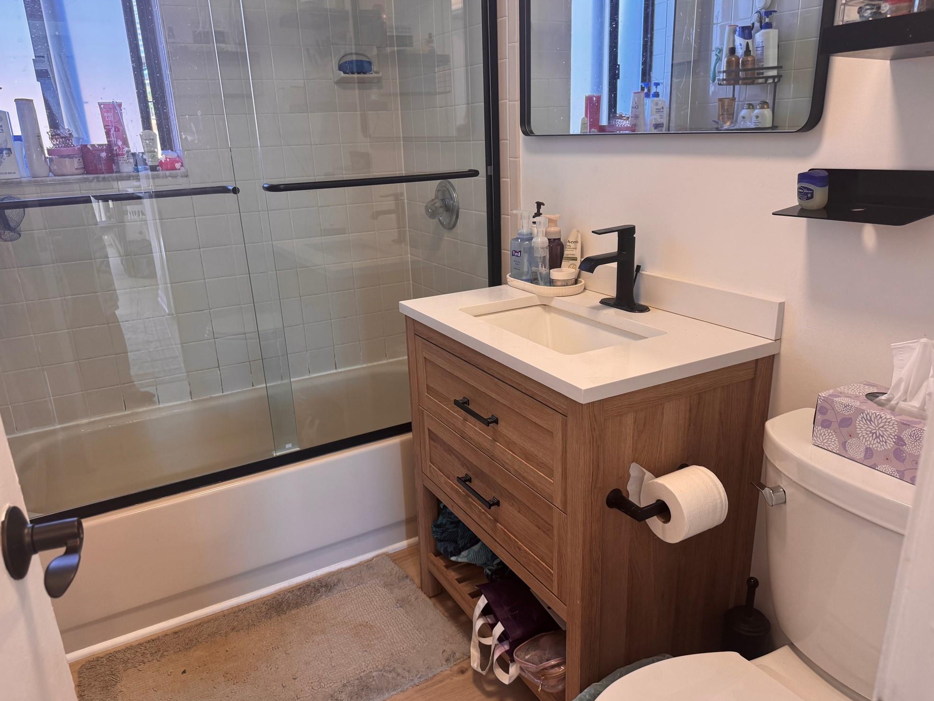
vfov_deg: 54.9
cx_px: 467
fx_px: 675
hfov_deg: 69.4
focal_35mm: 25
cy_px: 361
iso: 160
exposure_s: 1/120
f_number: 1.78
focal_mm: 6.76
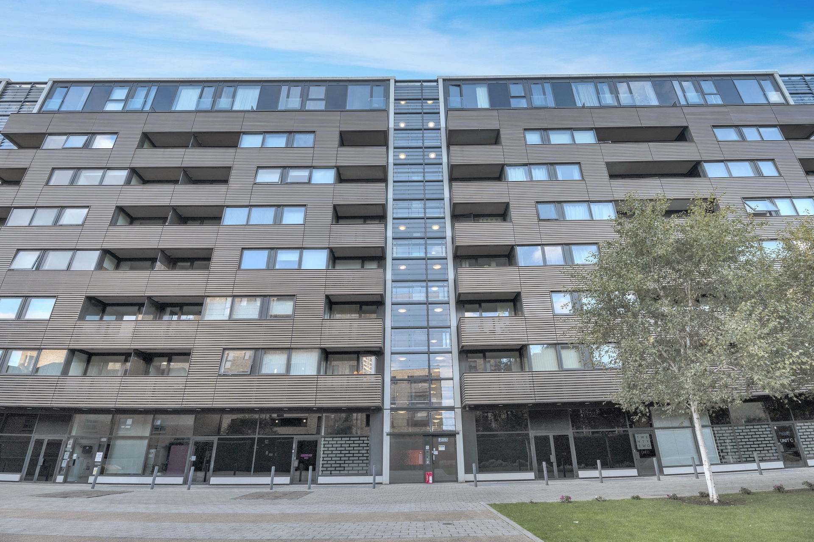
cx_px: 407
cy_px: 271
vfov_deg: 81.2
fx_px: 317
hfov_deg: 104.3
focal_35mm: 14
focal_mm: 14
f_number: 8
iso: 200
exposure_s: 1/60
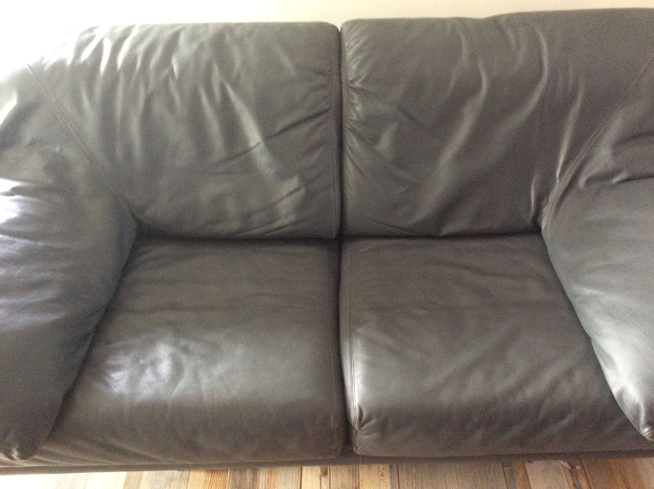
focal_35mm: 32
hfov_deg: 56.9
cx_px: 327
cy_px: 244
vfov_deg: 44.1
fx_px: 604
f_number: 2.4
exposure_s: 1/25
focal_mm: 3.3
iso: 250
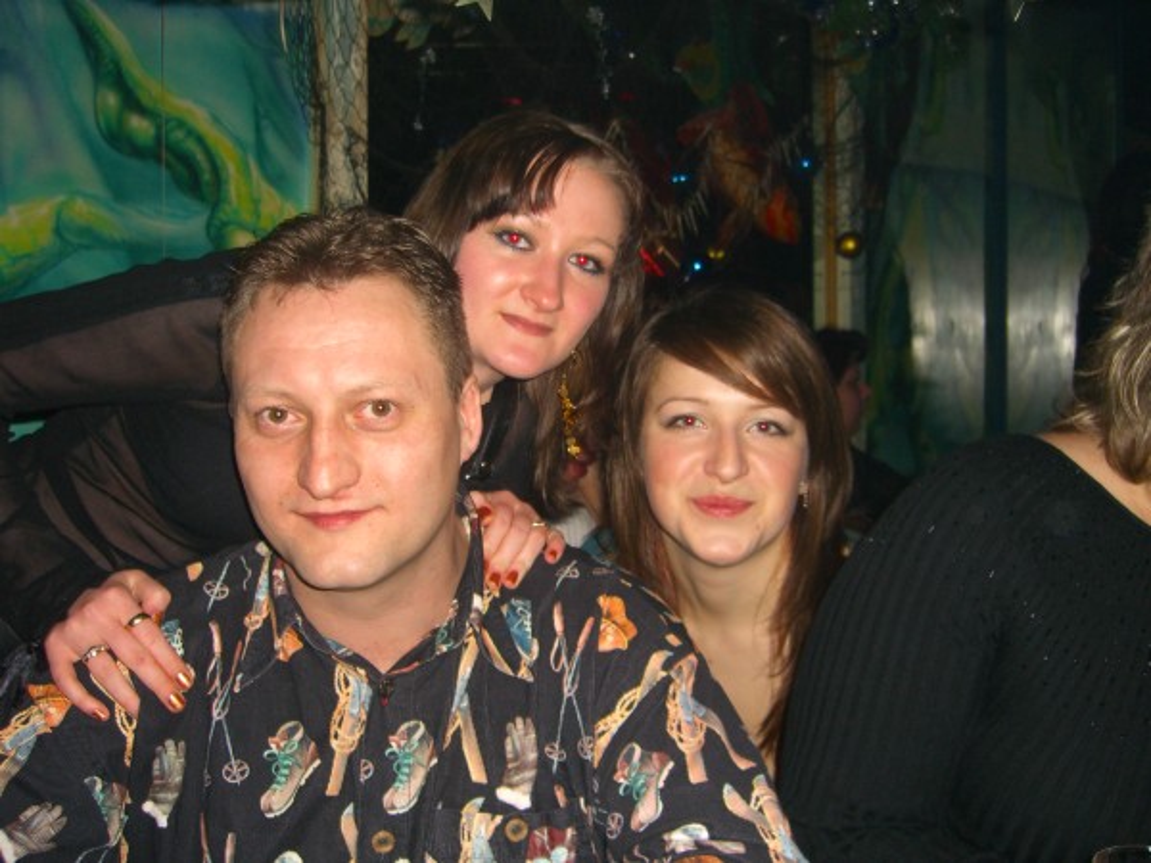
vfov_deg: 37.7
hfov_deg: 49.0
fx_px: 1264
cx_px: 576
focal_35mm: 38
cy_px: 432
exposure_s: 1/60
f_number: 2.8
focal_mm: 7.9
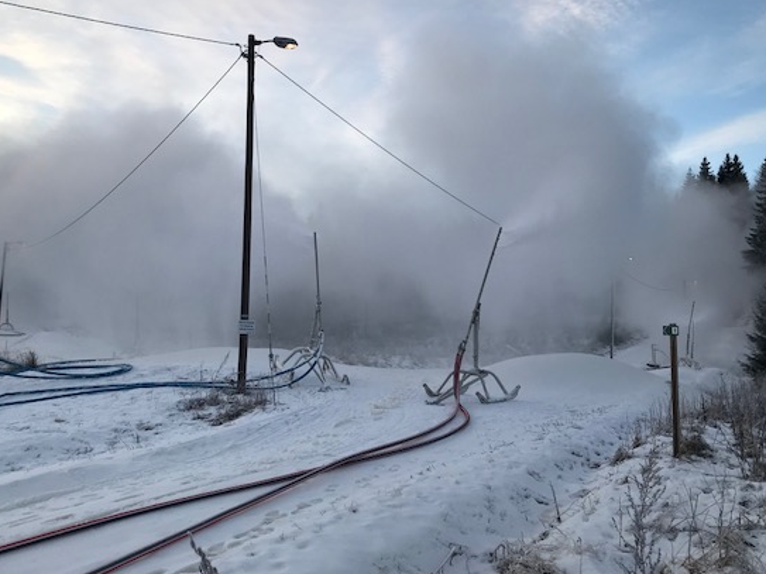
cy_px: 258
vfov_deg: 42.9
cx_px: 392
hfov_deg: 55.4
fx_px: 730
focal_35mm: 33
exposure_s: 1/577
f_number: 1.8
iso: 20
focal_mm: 3.99
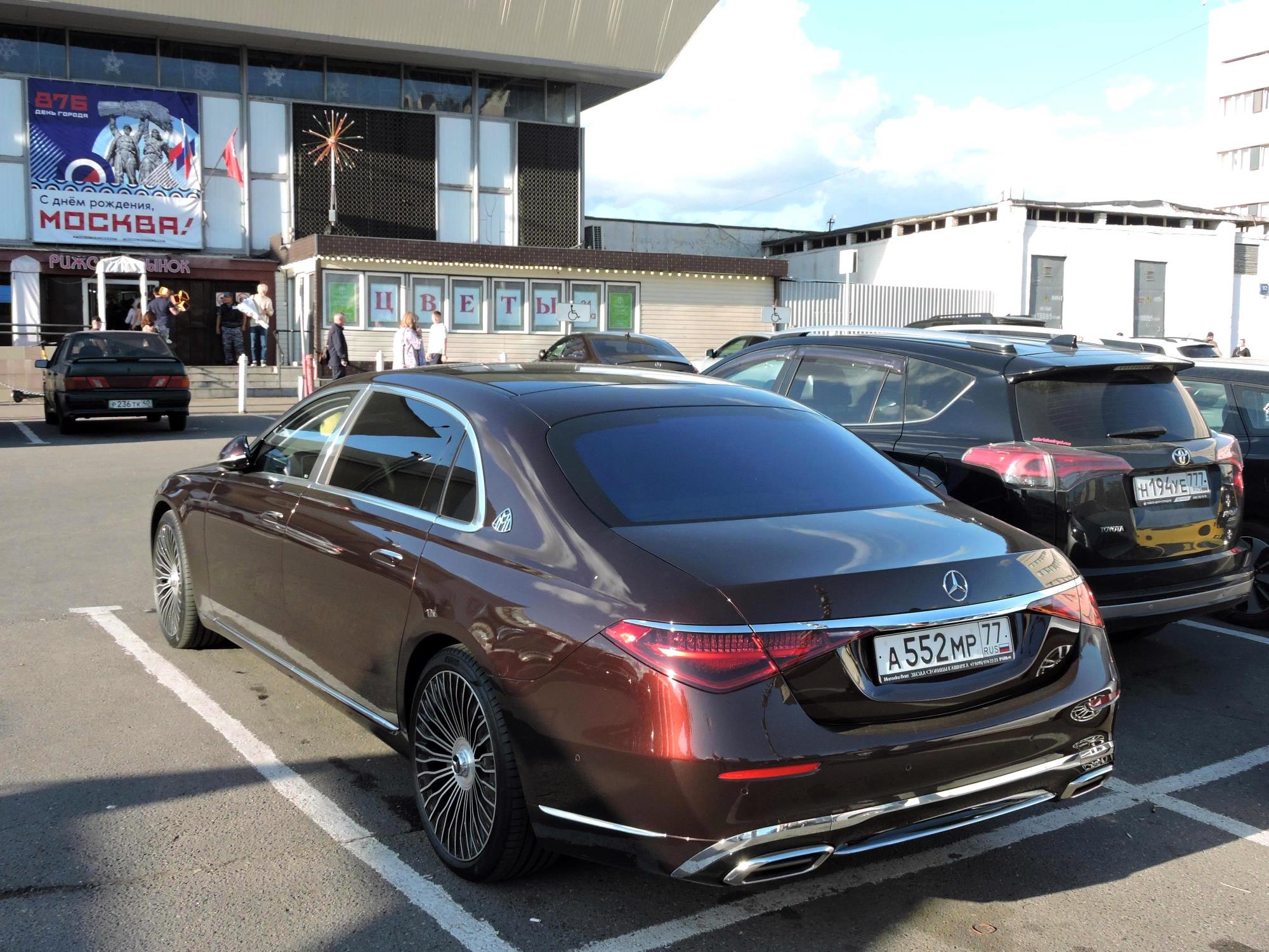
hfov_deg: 52.6
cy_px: 476
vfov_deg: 40.7
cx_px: 634
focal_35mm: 35
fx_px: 1283
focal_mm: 6.3
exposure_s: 1/250
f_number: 3.8
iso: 100
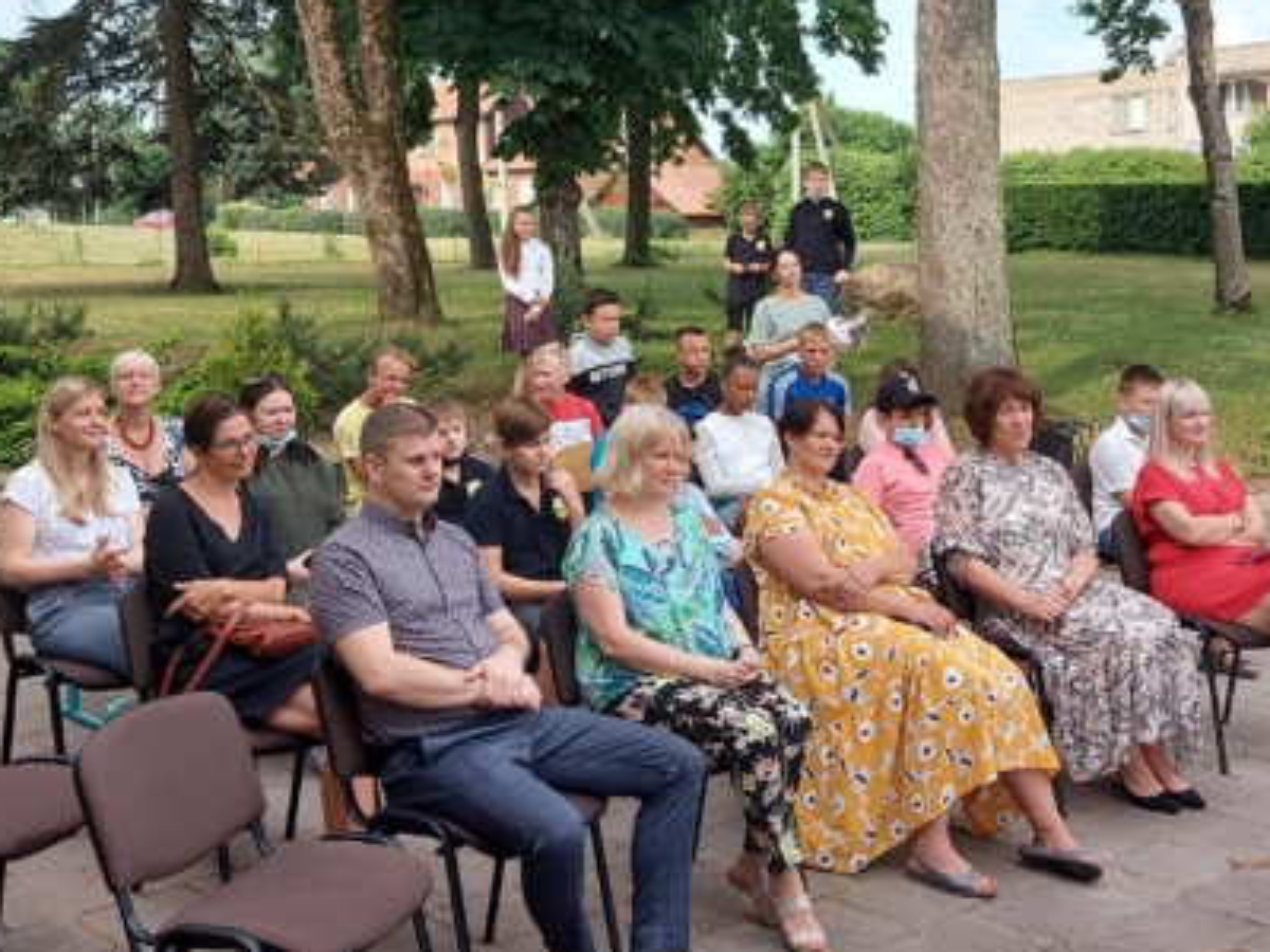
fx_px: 1761
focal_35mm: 48
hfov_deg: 39.6
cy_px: 301
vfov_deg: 30.0
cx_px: 692
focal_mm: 5.23
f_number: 1.8
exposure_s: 1/259
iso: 32
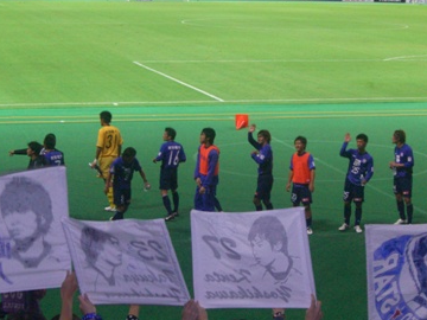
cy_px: 185
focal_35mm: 97
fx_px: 1197
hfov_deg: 20.2
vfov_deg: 15.2
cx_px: 253
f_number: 4.3
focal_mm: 16.3
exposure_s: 1/60
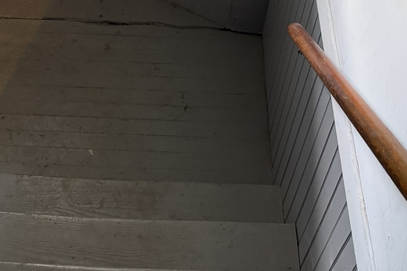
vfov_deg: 22.1
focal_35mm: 56
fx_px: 633
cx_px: 184
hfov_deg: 35.6
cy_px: -66
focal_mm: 6.76
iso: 500
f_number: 1.78
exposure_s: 1/60
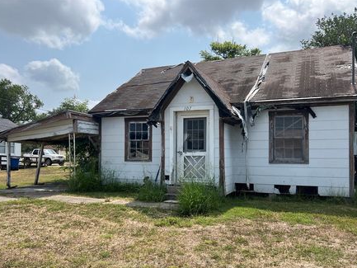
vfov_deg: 46.7
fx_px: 309
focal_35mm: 30
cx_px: 187
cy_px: 152
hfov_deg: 59.9
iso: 50
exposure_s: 1/3968
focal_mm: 5.7
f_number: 1.5
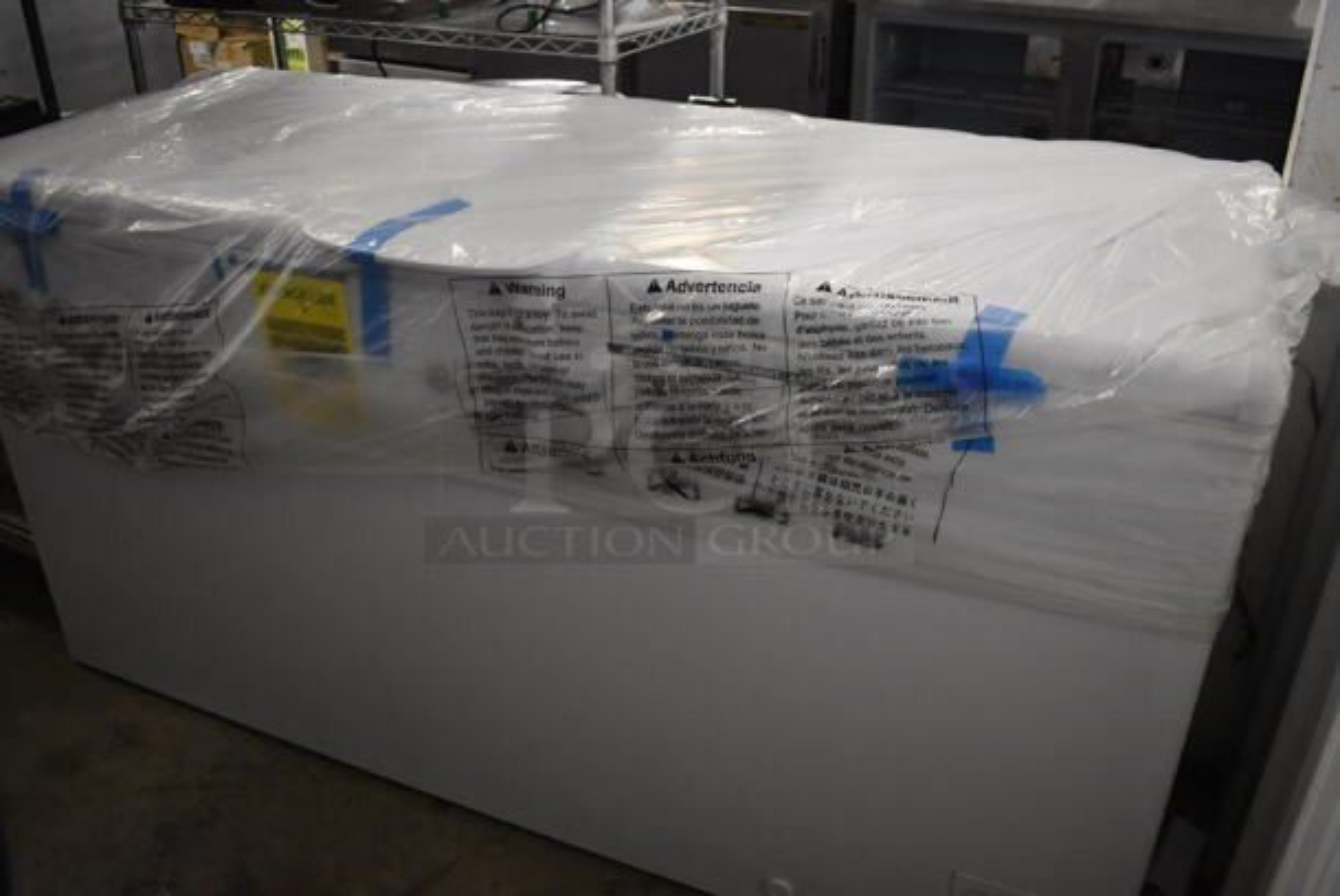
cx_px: 670
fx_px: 1174
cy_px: 448
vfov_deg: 41.8
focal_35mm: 32
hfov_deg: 59.4
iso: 4000
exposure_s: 1/125
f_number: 3.8
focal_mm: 21
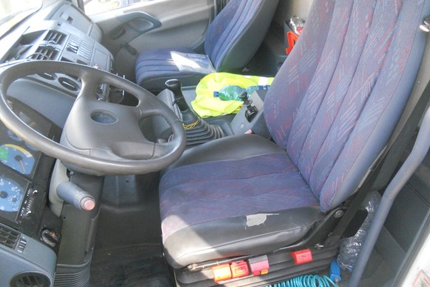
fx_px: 346
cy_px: 162
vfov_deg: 44.8
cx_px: 221
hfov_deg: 63.7
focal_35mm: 29
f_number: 3.2
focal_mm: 4.9
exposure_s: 1/40
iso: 80
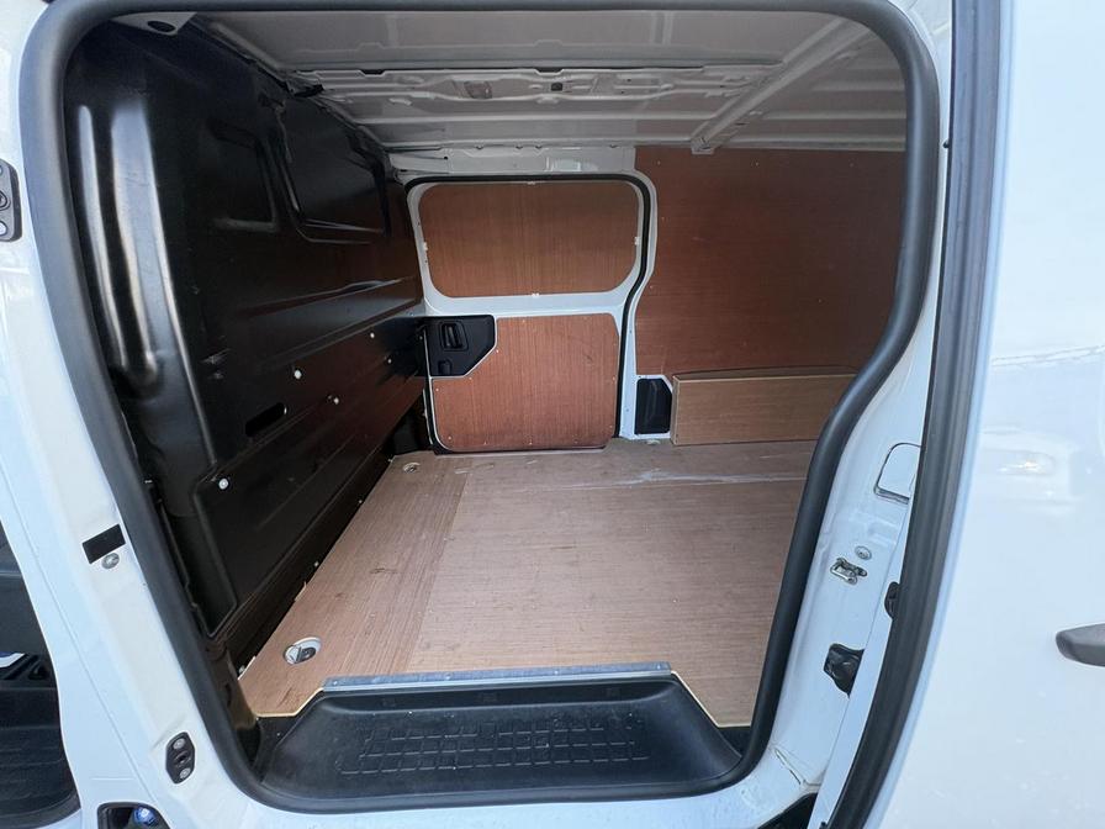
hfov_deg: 102.1
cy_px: 414
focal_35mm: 14
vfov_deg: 85.7
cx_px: 552
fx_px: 447
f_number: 2.2
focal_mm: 2.22
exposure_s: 1/99
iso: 200
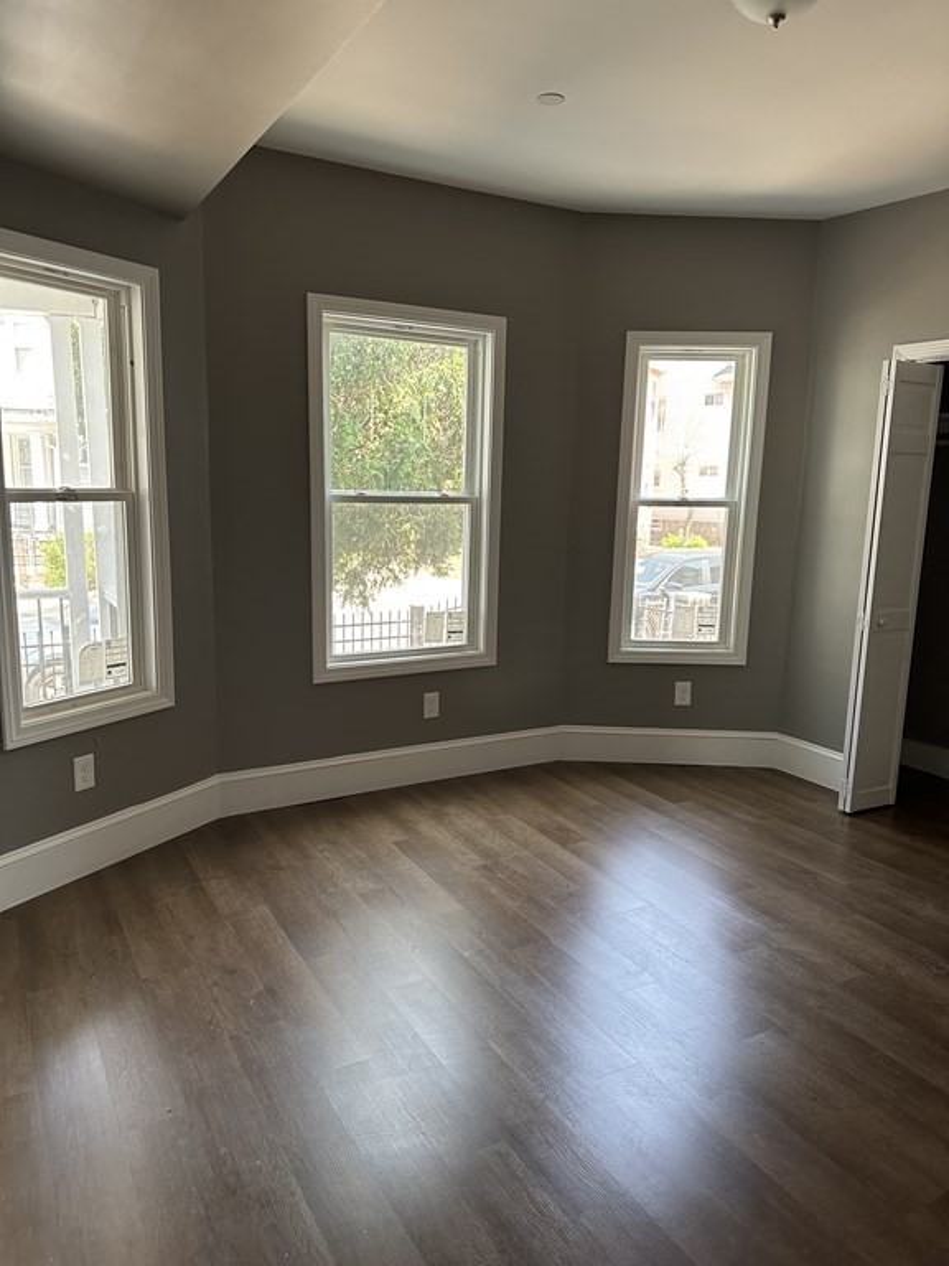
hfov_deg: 56.8
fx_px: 877
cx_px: 474
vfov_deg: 71.6
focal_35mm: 24
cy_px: 633
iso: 200
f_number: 1.78
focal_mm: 6.86
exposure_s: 1/120
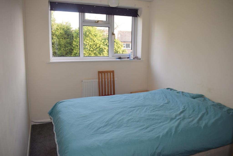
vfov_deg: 47.9
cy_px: 78
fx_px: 175
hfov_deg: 67.4
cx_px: 116
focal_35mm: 27
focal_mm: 18
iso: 450
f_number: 5.6
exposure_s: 1/125
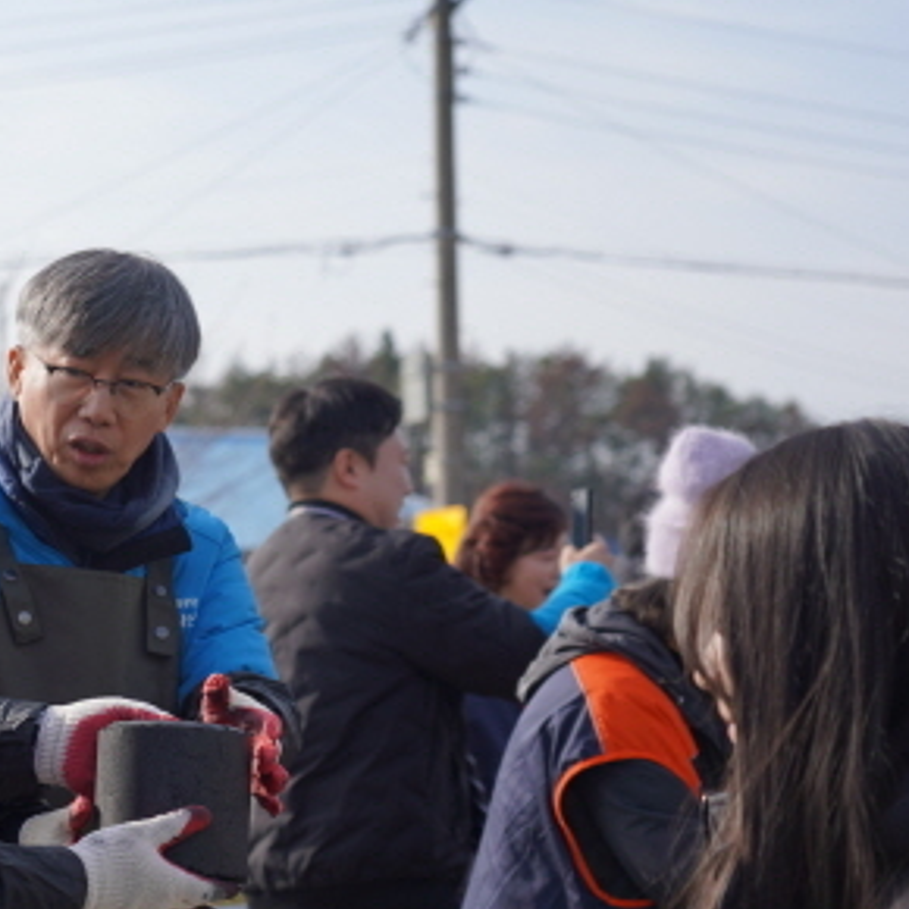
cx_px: 110
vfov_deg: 18.3
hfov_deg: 18.0
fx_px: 2822
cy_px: 451
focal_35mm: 95
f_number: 4
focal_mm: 54
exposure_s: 1/800
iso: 100
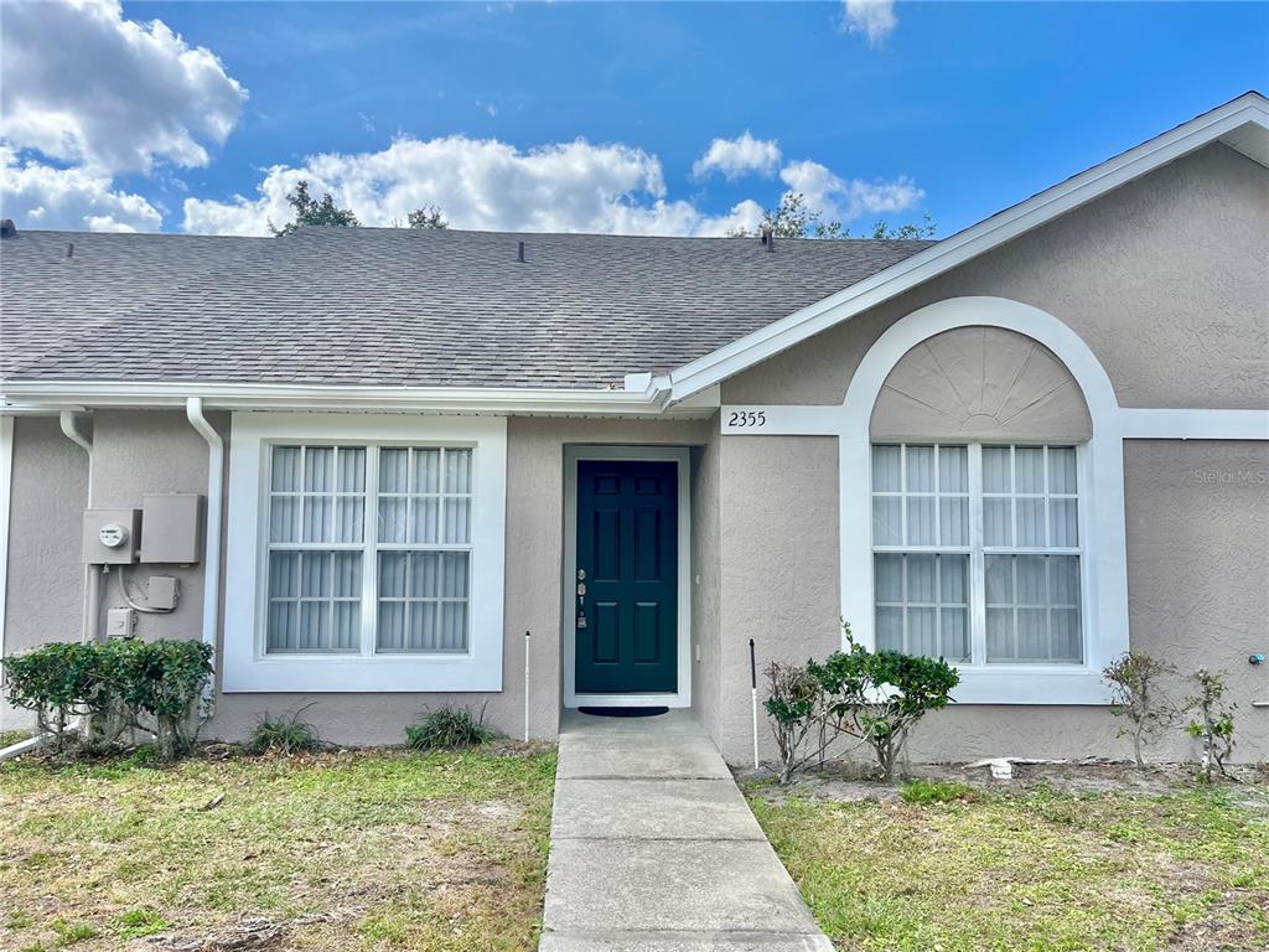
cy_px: 476
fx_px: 953
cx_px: 634
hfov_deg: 67.3
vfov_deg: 53.1
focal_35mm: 26
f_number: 1.6
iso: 50
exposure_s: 1/1957
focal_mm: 5.1
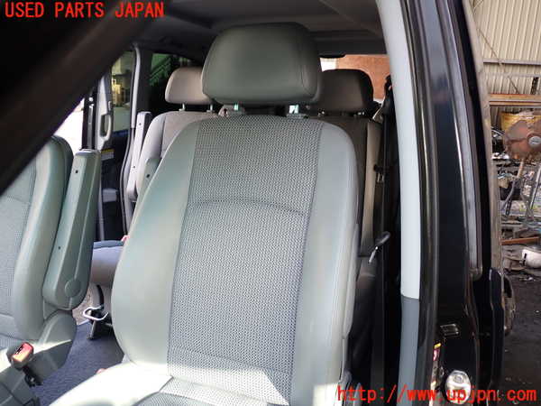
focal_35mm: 30
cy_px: 203
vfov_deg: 46.8
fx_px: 469
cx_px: 270
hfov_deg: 60.0
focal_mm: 5.4
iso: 100
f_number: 2.3
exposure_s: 1/60
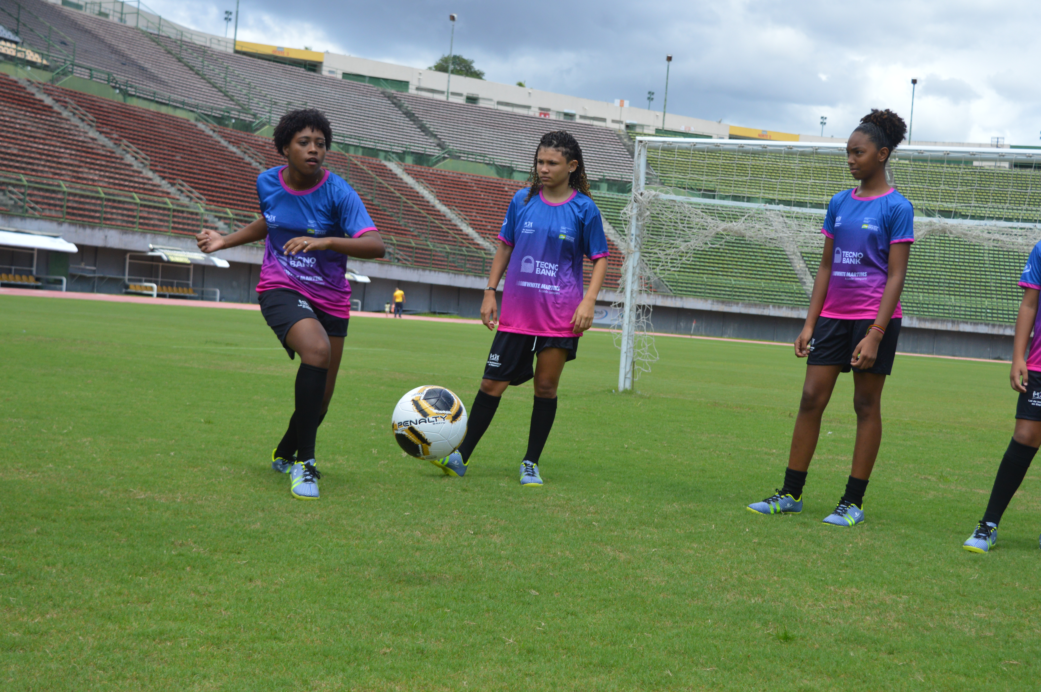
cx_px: 520
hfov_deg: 36.9
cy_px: 346
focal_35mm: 54
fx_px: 1560
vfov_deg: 25.0
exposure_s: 1/1600
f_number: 6.3
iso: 400
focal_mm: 36
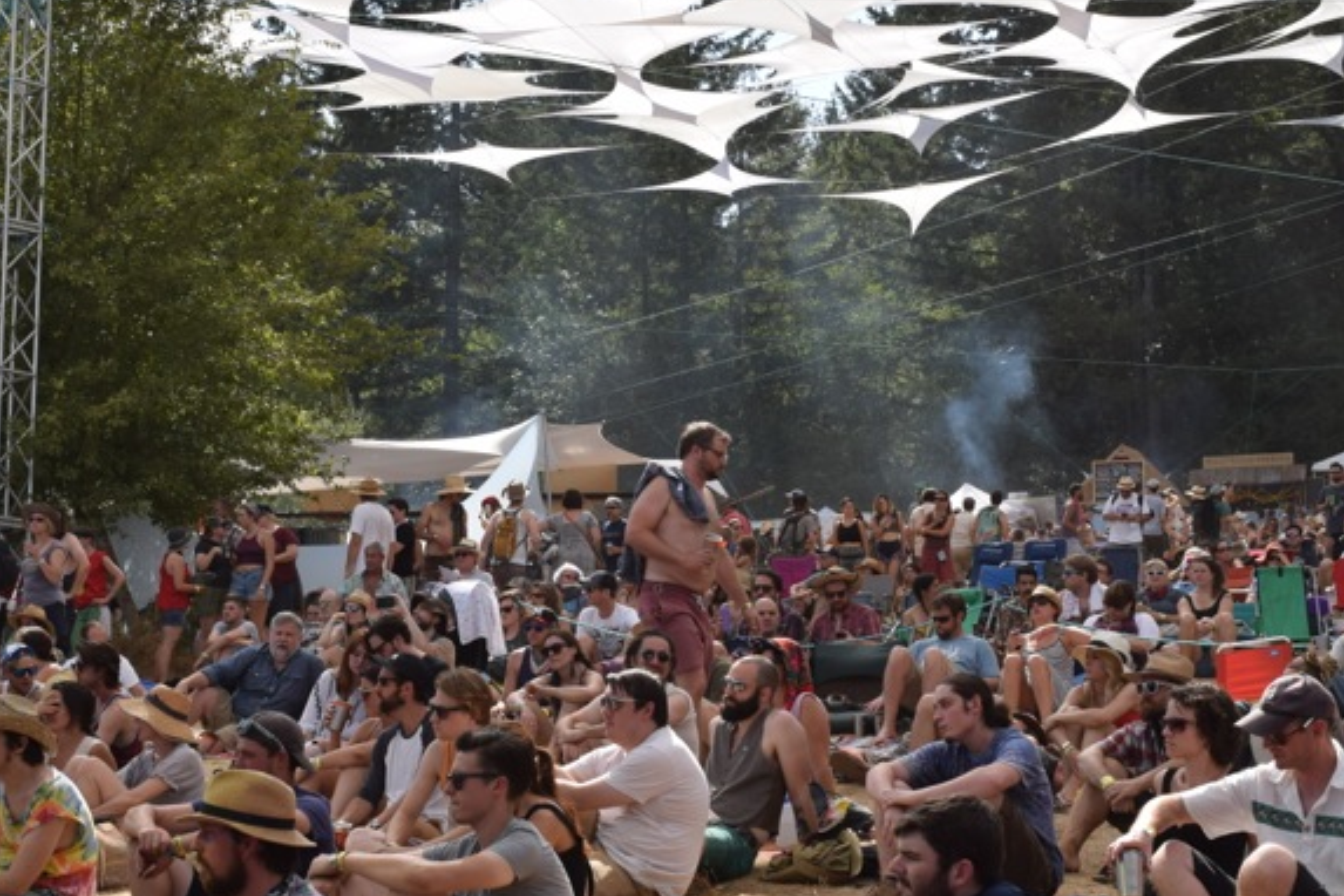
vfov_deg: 18.0
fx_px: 2832
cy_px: 409
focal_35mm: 76
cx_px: 718
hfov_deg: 26.7
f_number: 10
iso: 200
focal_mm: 29
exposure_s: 1/400
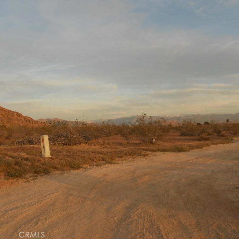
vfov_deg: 47.2
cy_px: 117
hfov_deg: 47.0
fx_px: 273
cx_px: 96
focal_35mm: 35
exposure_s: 1/320
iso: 80
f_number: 3.4
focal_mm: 5.1
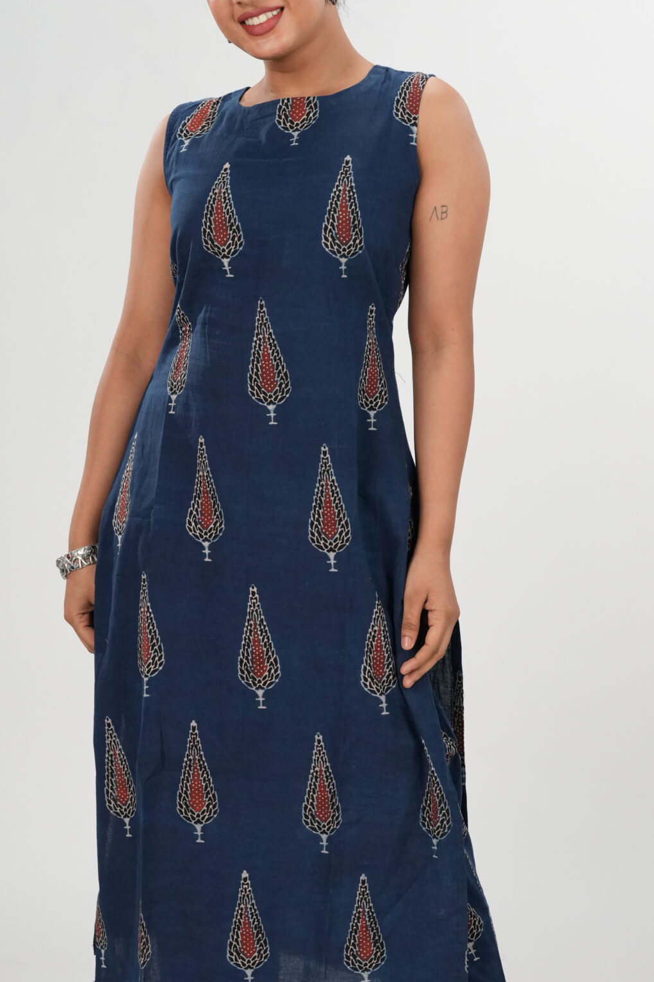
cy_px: 557
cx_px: 266
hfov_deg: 11.7
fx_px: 3189
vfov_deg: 17.5
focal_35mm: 117
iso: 1600
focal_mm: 70
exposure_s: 1/320
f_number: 4.5
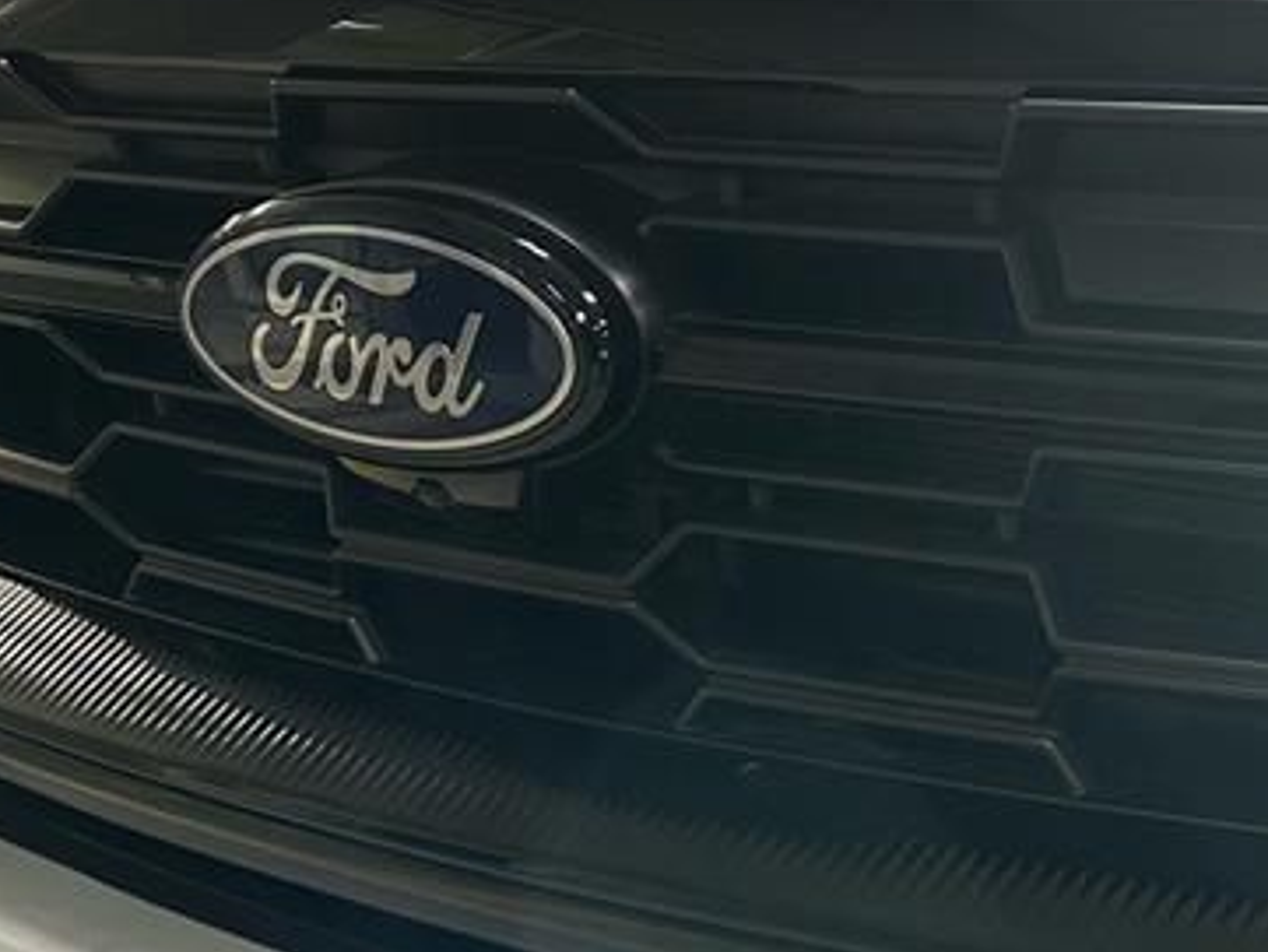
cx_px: 1535
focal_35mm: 68
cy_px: 618
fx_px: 2492
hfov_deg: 25.5
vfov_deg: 21.6
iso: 250
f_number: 1.78
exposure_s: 1/60
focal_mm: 6.86
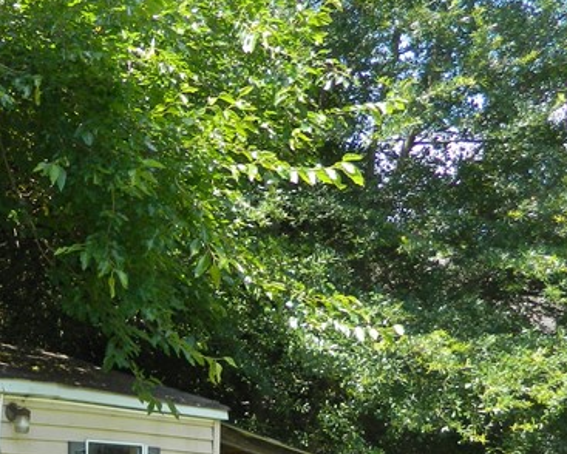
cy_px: 556
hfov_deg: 25.1
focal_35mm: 68
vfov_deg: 20.9
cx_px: -111
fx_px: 1142
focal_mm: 4.5
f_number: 3.1
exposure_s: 1/320
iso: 110
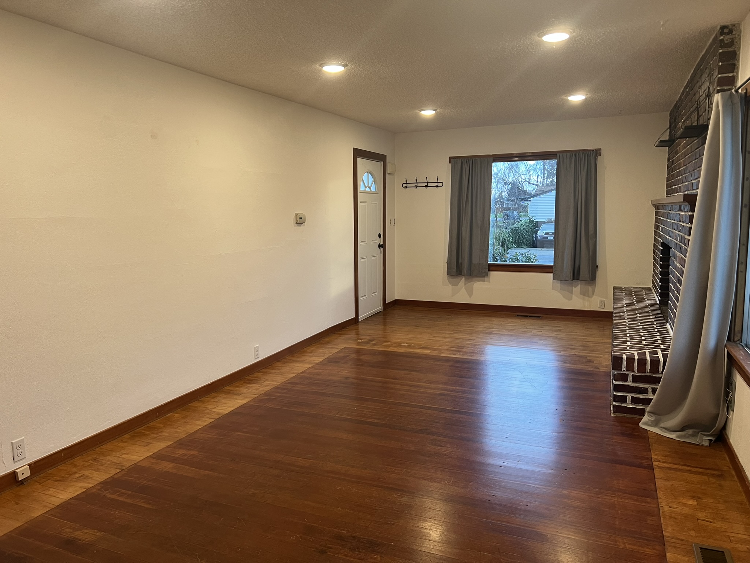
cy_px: 282
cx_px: 375
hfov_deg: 67.3
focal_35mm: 26
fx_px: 563
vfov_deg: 53.1
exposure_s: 1/60
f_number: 1.5
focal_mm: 5.7
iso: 100
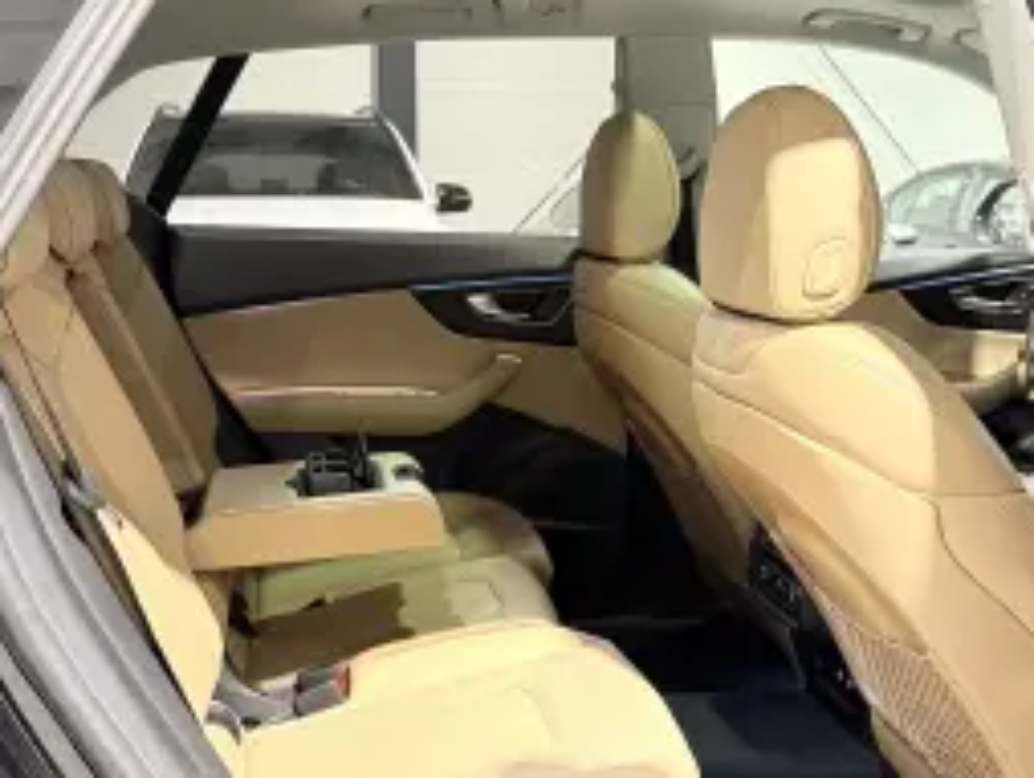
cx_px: 489
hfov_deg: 53.9
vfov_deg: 41.7
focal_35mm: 34
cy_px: 448
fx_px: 1017
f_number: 1.78
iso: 640
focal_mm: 6.76
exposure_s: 1/50
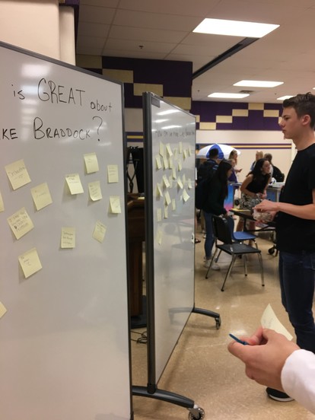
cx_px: 158
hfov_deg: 48.2
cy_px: 210
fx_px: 352
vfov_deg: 61.7
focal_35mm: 29
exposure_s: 1/15
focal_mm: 4.15
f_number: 2.2
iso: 40
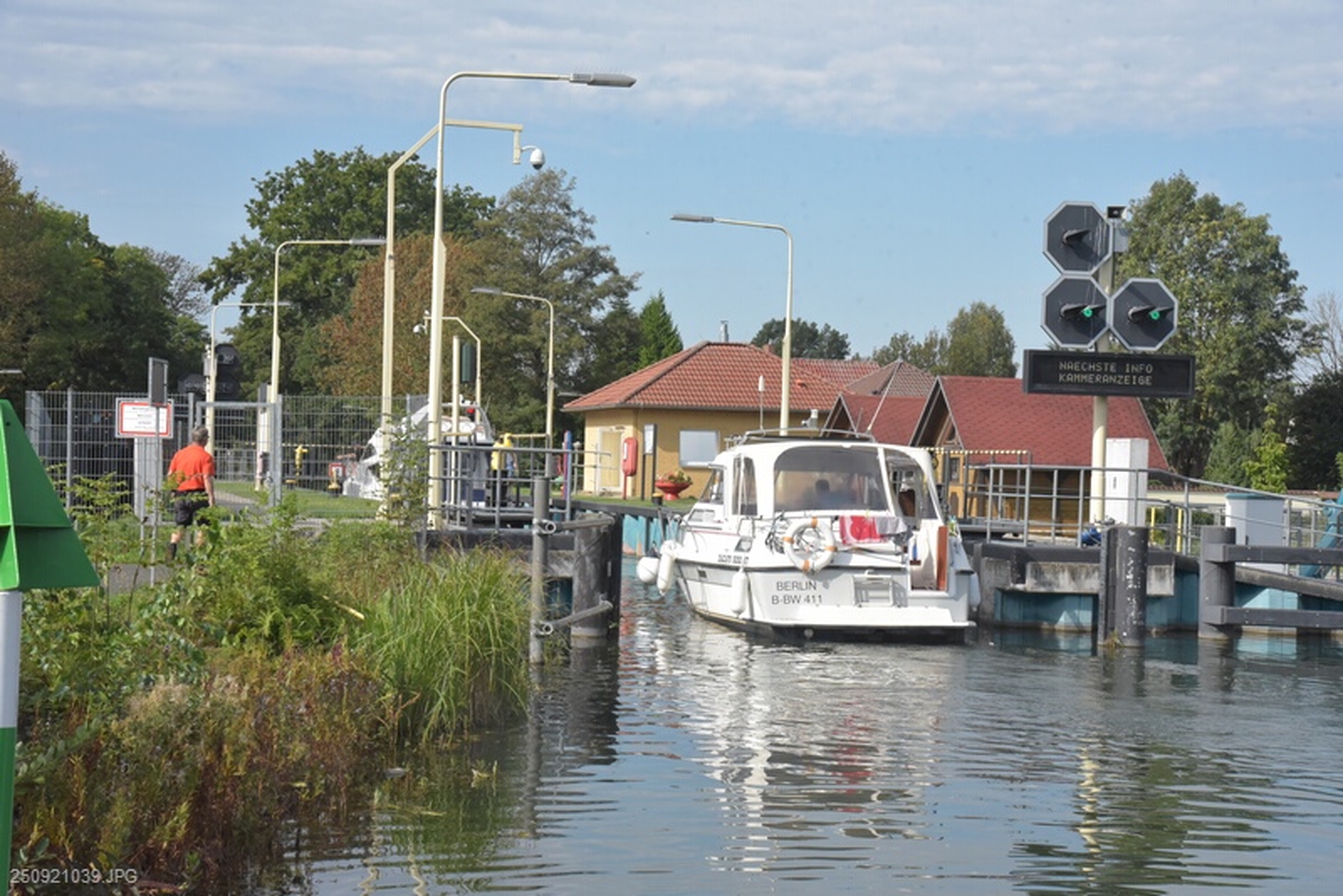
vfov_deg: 23.4
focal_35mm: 58
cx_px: 672
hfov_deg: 34.5
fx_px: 2164
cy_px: 448
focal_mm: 58
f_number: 13
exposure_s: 1/2500
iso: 4000
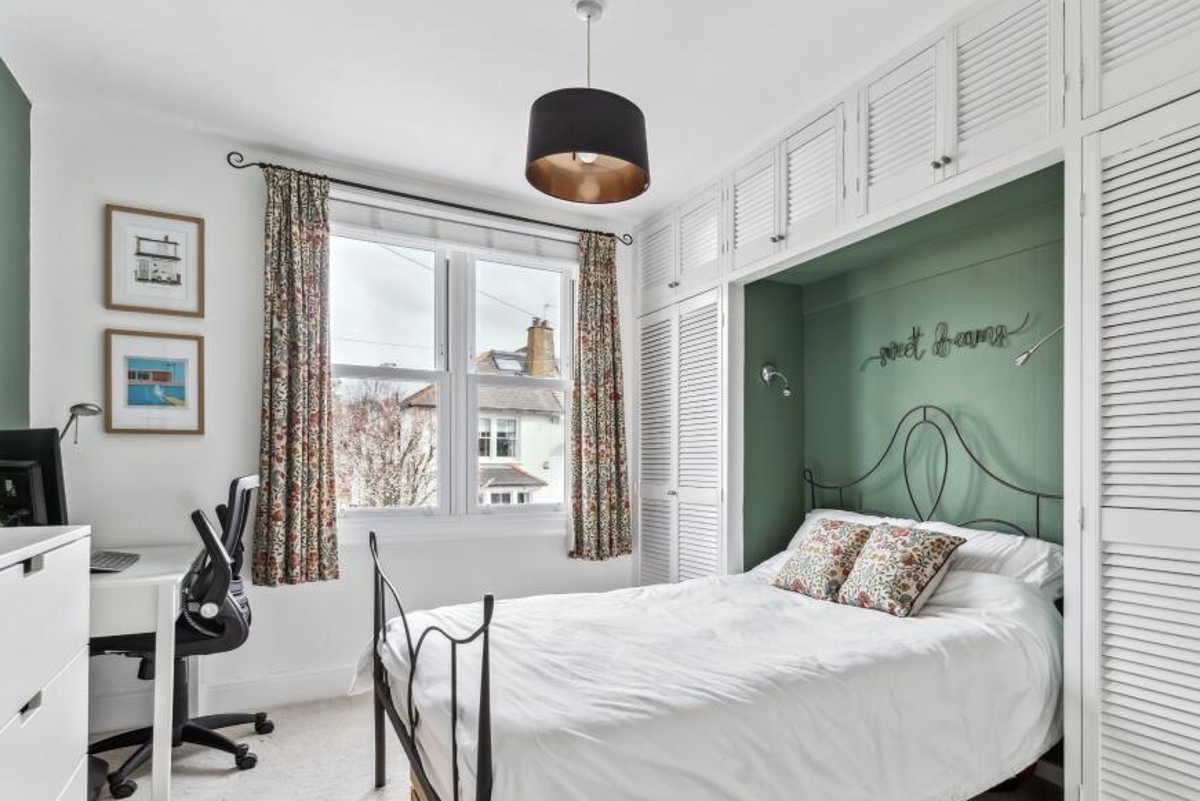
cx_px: 690
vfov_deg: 61.7
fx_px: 667
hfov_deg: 83.4
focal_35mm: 20
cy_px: 461
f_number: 6.3
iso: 800
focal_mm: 17
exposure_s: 1/160
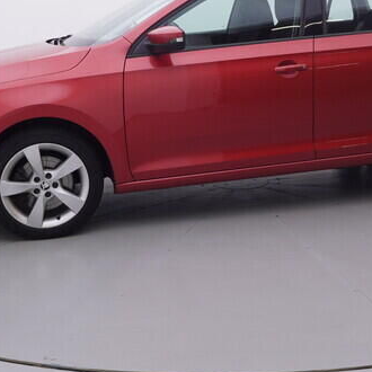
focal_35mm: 59
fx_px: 721
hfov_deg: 28.8
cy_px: 87
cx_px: 240
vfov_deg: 28.4
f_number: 5
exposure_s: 1/80
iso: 200
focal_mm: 15
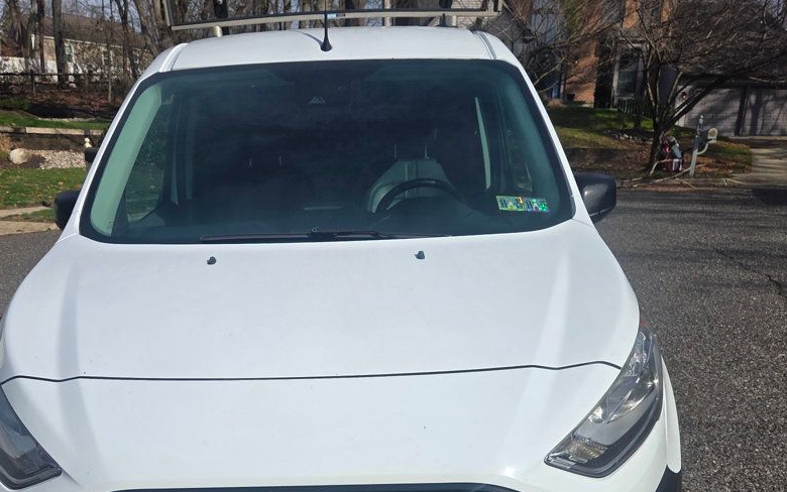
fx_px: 687
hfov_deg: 59.4
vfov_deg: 38.3
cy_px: 378
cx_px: 344
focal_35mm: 32
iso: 80
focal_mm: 5.4
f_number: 1.8
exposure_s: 1/7891
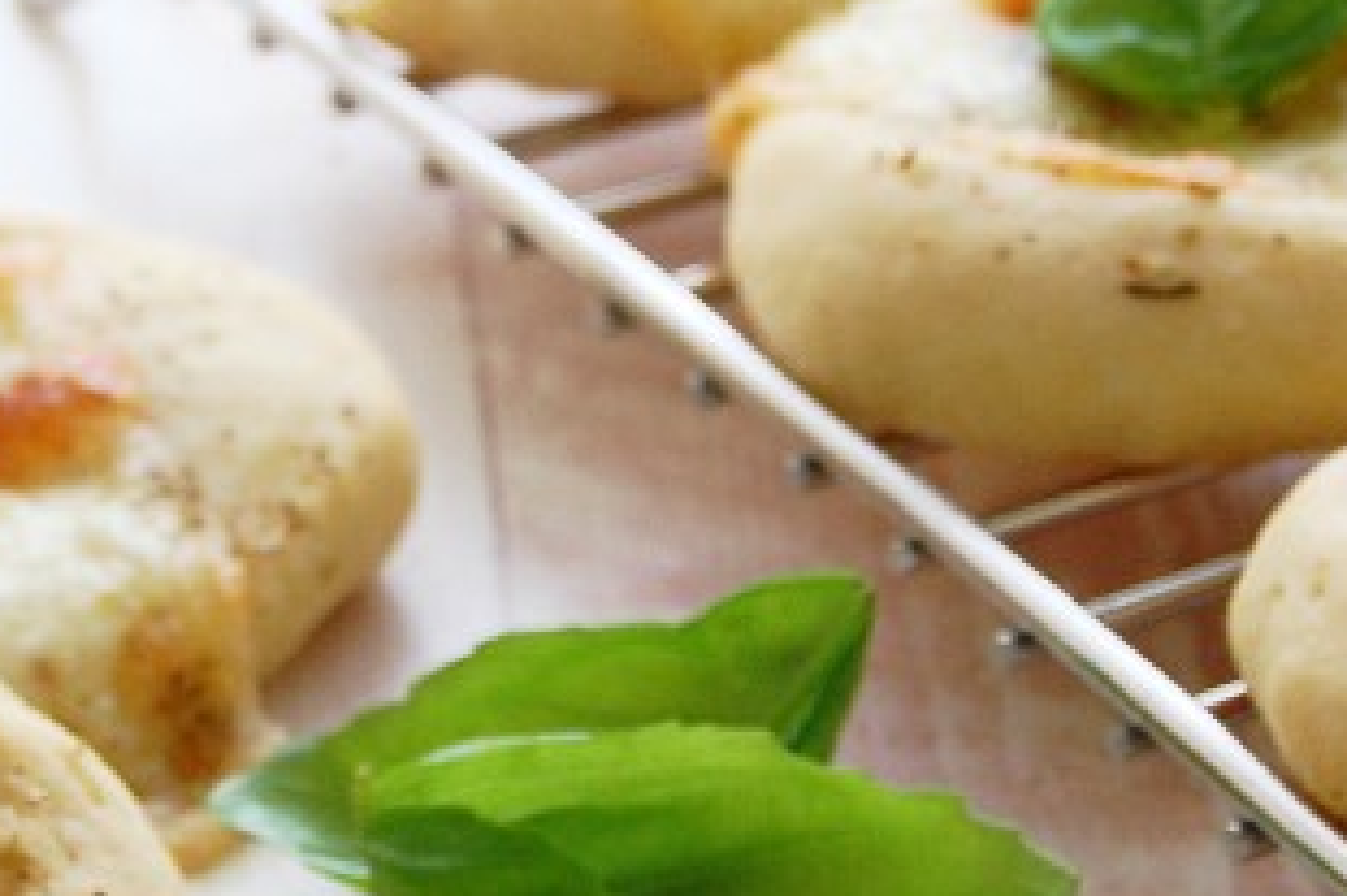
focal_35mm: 183
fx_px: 6843
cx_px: 483
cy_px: 225
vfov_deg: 7.5
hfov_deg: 11.2
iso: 360
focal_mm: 38
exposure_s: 1/60
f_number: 8
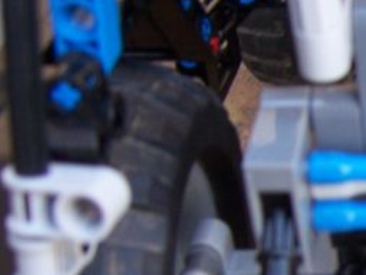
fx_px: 1089
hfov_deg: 17.5
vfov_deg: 14.2
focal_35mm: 103
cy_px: 260
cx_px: 521
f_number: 3
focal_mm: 6
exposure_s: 1/30
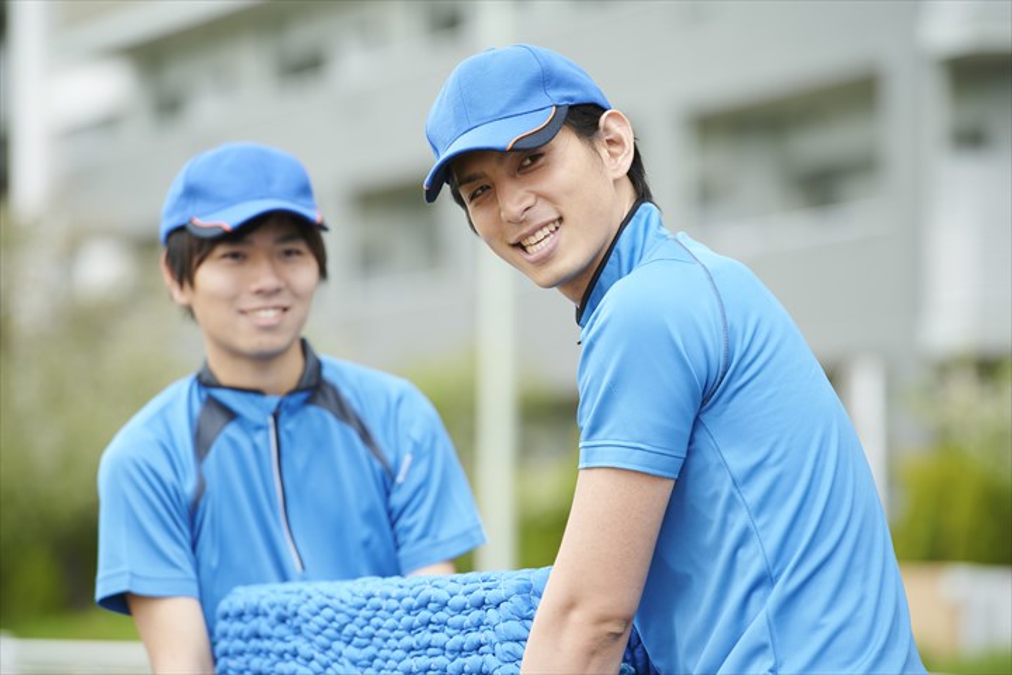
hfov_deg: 10.5
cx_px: 506
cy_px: 338
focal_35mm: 195
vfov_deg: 7.0
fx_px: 5481
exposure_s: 1/250
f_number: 4.5
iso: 100
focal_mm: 195
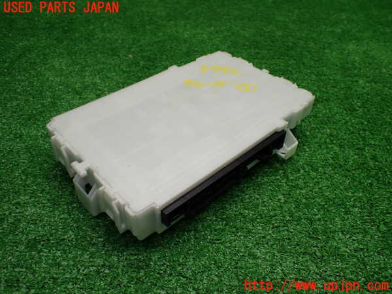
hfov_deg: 60.0
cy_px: 147
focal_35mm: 30
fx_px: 340
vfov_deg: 46.8
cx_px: 196
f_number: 2.3
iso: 200
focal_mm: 5.4
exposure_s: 1/125
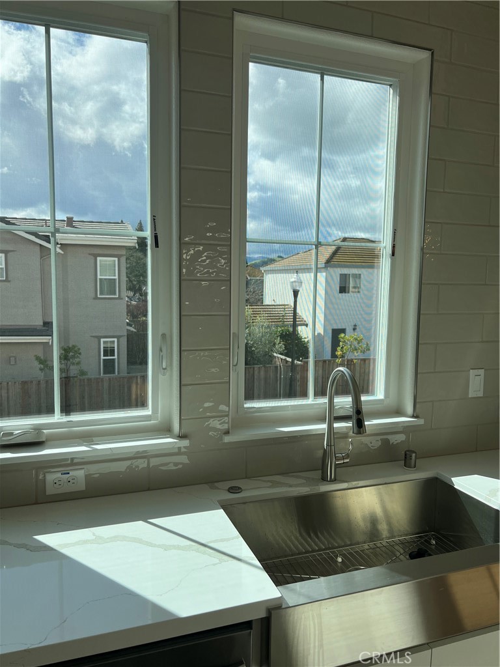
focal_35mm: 26
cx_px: 250
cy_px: 334
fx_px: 501
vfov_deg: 67.3
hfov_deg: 53.1
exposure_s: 1/1531
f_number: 1.5
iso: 50
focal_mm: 5.7
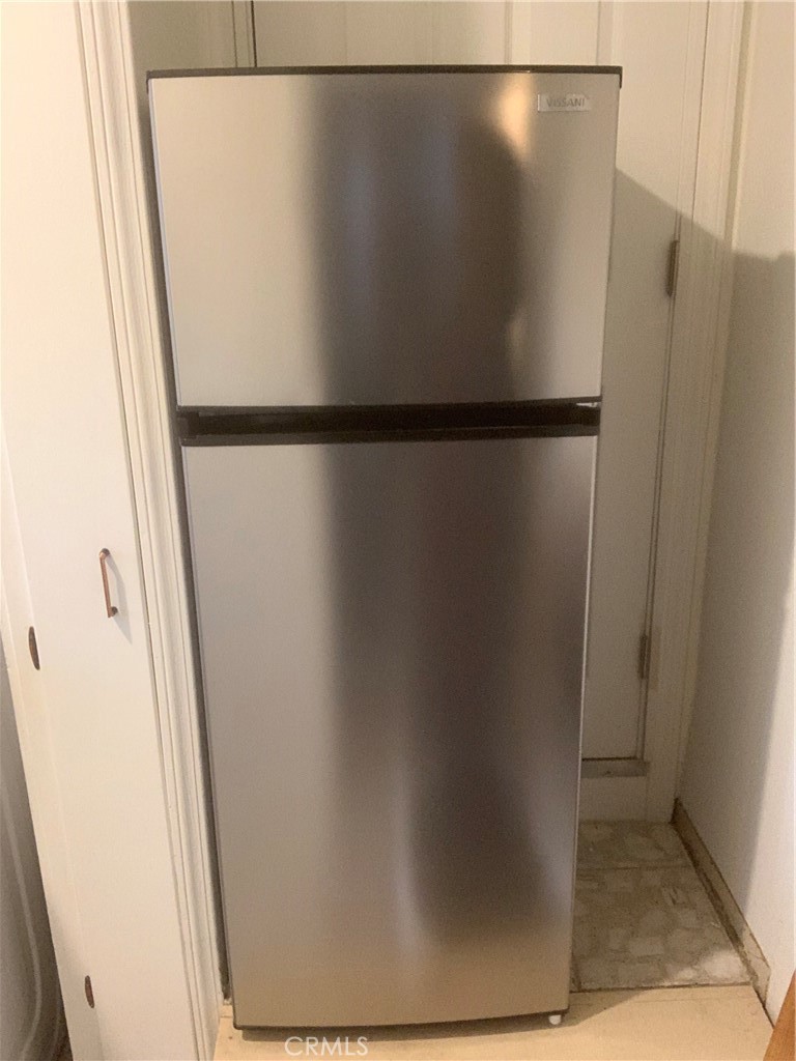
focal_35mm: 32
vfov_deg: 56.8
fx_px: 981
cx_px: 398
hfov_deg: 44.2
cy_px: 530
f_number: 2.2
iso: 400
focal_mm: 2.87
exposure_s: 1/30
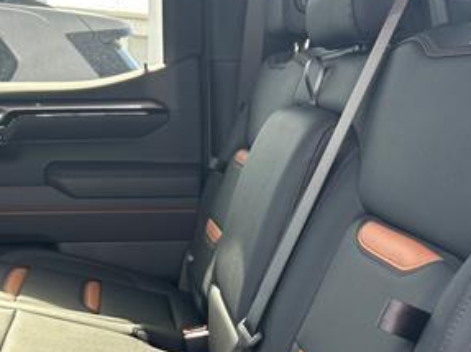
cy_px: 344
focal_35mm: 58
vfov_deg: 24.2
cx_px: 233
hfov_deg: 33.2
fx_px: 789
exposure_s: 1/121
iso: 40
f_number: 1.5
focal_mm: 5.7
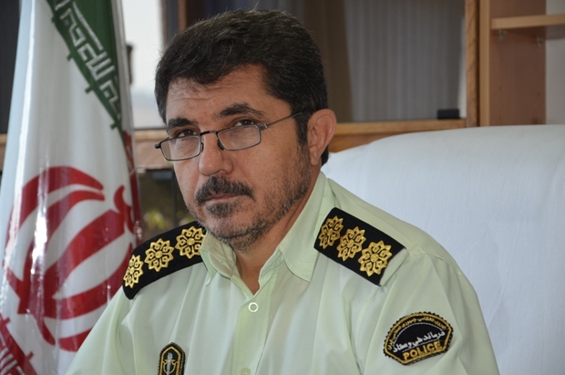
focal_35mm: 135
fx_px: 2115
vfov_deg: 10.1
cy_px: 188
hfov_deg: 15.2
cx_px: 282
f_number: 5.6
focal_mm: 90
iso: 400
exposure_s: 1/100
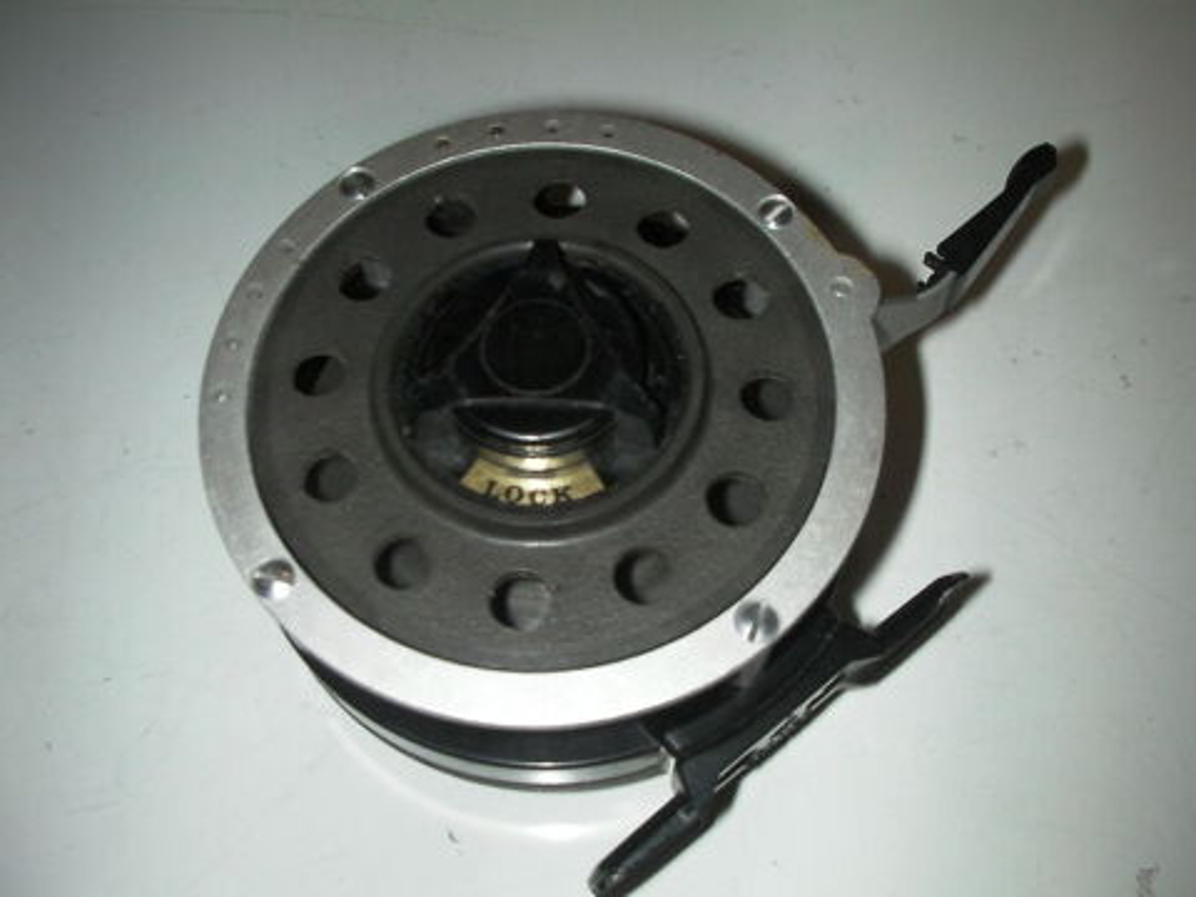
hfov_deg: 49.0
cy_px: 448
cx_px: 598
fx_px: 1313
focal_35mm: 38
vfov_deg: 37.7
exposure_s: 1/30
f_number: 5.6
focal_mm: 6.3
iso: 200
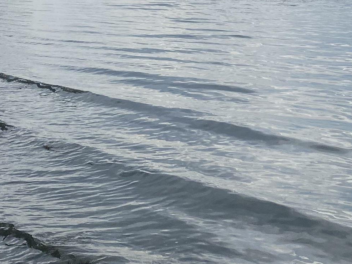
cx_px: 277
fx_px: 824
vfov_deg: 17.7
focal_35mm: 81
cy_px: -12
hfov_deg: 23.8
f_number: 1.8
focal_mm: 4.25
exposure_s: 1/4808
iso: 32
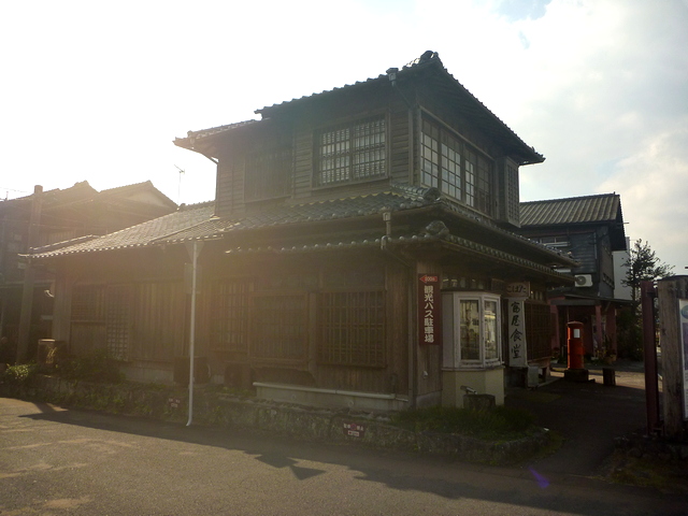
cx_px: 344
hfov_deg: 63.4
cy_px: 258
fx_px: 557
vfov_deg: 49.7
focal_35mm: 28
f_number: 10
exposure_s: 1/125
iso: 125
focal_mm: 4.9
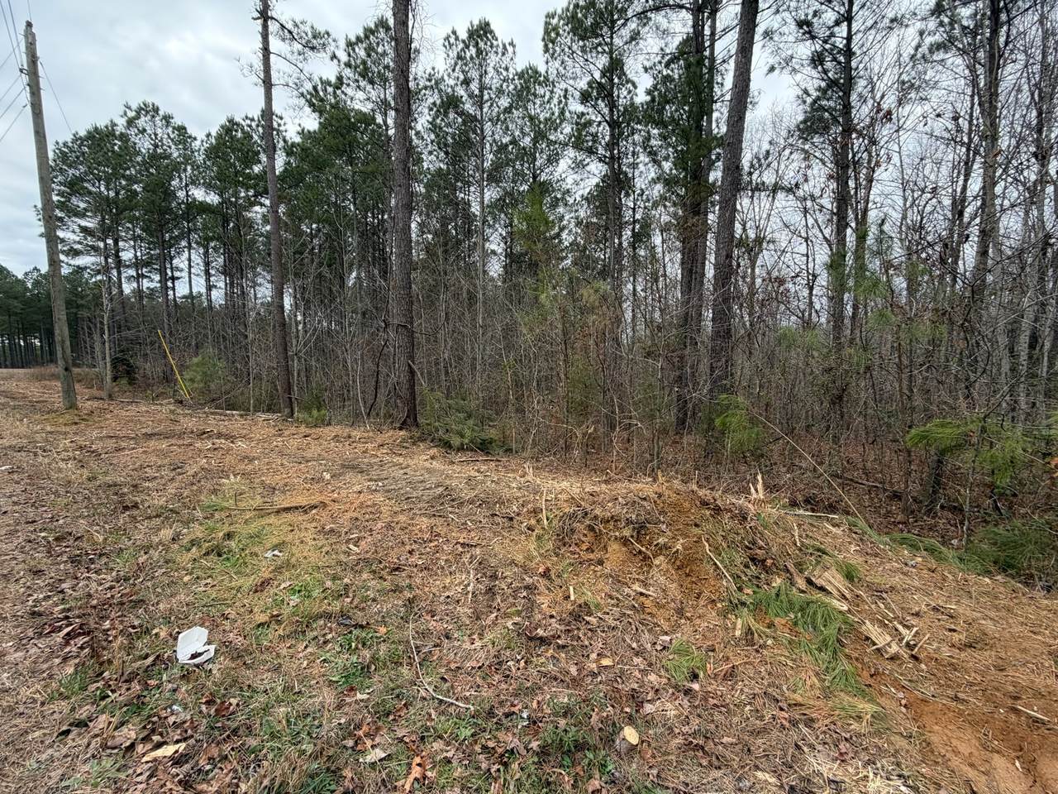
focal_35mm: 14
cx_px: 529
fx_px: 428
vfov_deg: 85.7
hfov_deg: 102.1
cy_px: 397
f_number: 2.2
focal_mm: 2.22
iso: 50
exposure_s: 1/376
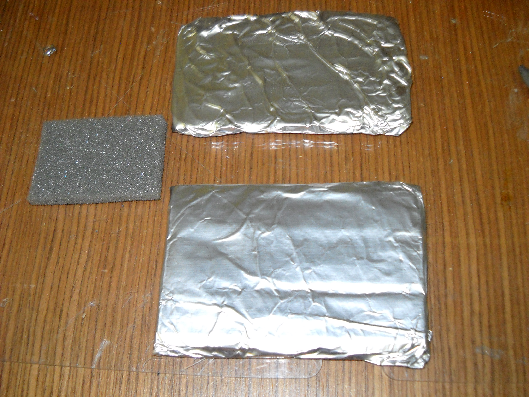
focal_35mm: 41
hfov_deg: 45.8
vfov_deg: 35.1
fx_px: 627
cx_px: 264
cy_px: 198
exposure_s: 1/42
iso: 400
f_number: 5.5
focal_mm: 6.72
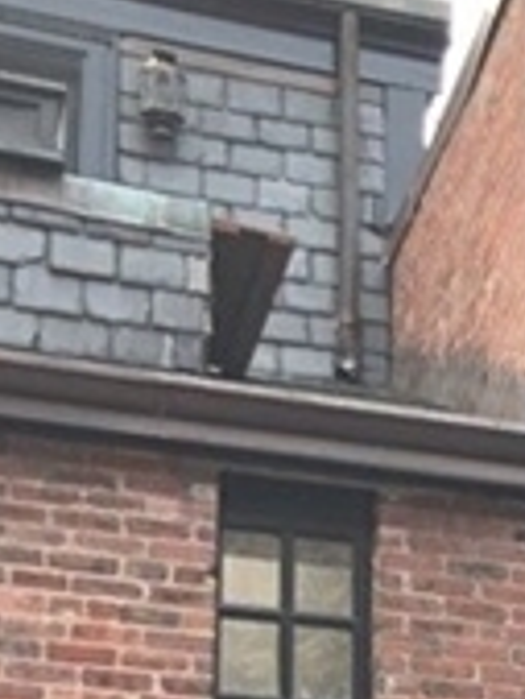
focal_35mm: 127
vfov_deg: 14.6
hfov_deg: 10.6
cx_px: 1108
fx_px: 2565
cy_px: 1017
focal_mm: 3.99
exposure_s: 1/120
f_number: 1.8
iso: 20
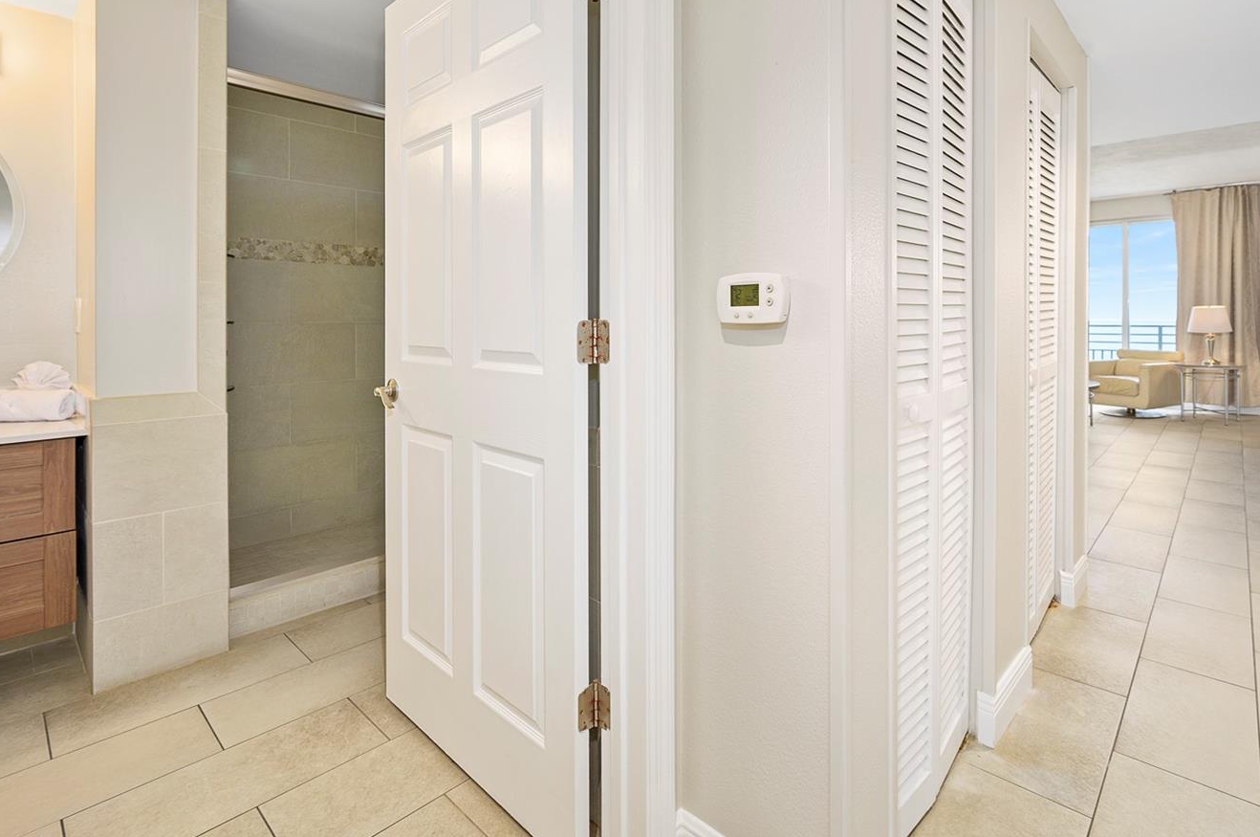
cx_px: 709
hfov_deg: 92.9
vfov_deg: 69.8
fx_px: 594
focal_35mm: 17
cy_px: 352
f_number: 7.1
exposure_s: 1/60
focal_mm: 14
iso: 400
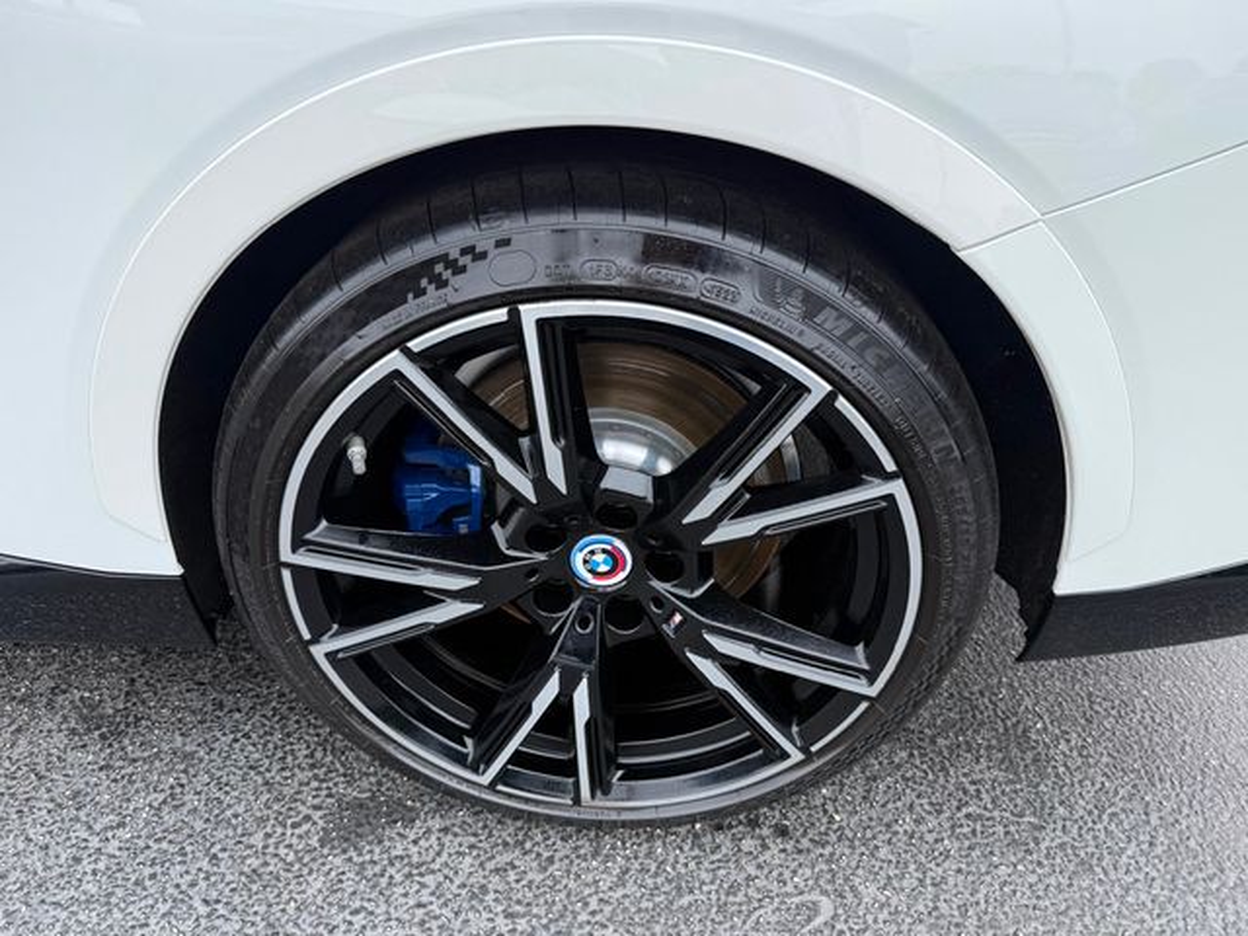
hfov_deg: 71.6
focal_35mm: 24
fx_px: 865
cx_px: 624
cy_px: 468
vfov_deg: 56.8
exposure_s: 1/822
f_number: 1.78
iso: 80
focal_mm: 6.76
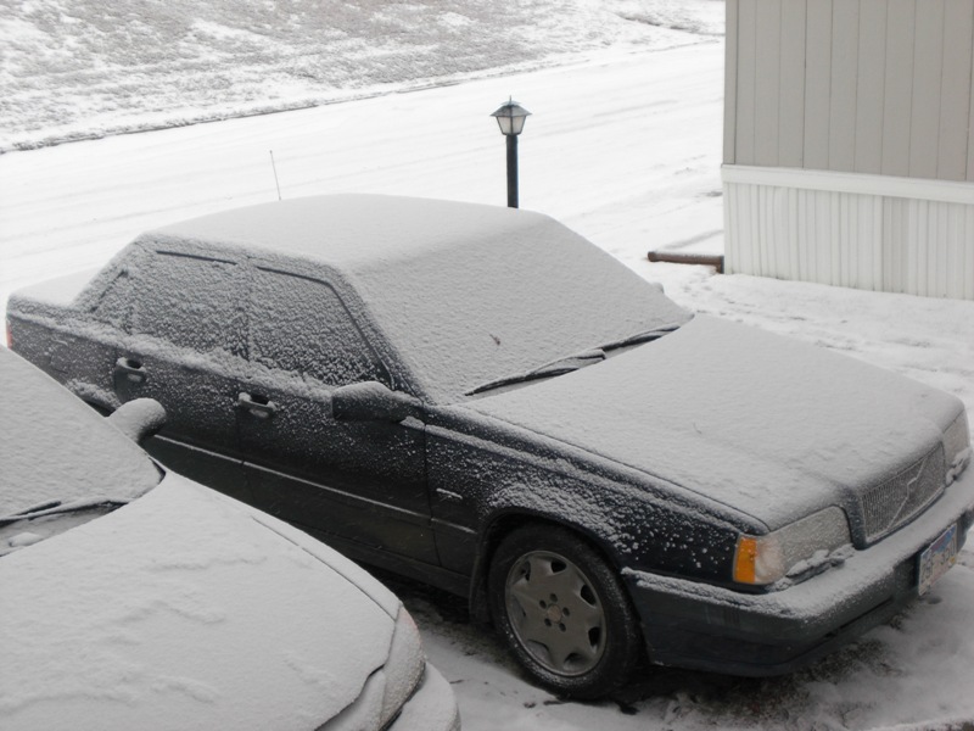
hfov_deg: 37.5
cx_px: 487
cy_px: 366
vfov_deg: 28.6
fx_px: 1435
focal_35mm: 51
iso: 64
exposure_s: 1/100
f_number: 3.6
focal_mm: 8.44
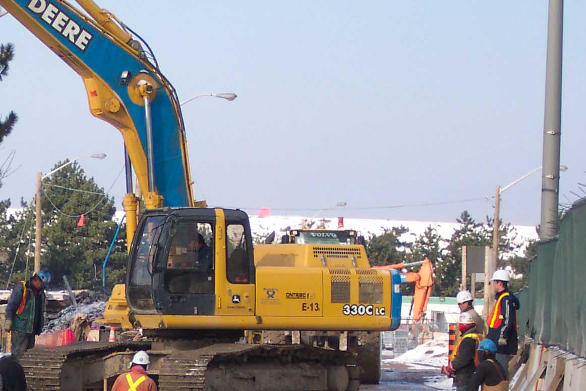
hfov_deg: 9.7
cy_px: 282
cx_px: 182
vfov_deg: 6.5
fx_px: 3450
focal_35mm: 212
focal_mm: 24
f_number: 4.8
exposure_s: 1/700
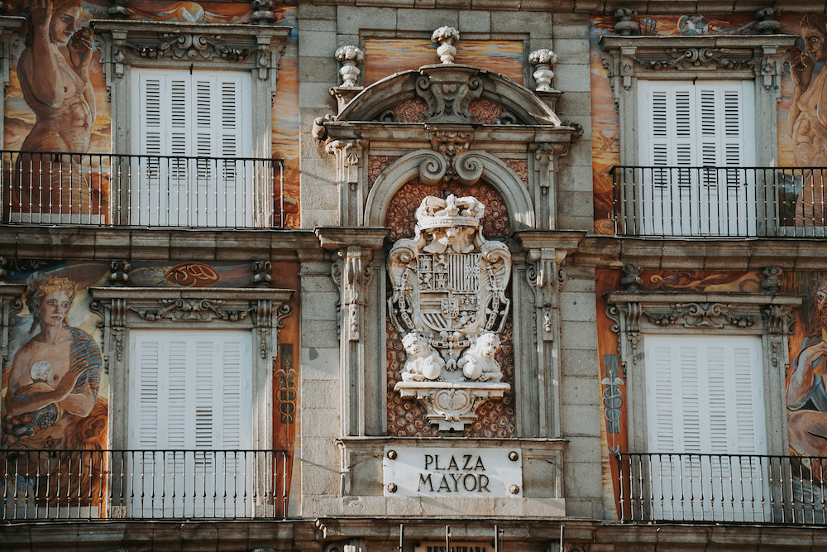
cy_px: 276
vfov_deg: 8.9
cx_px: 414
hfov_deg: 13.3
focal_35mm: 154
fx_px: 3538
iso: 100
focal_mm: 154
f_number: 6.3
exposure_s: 1/200
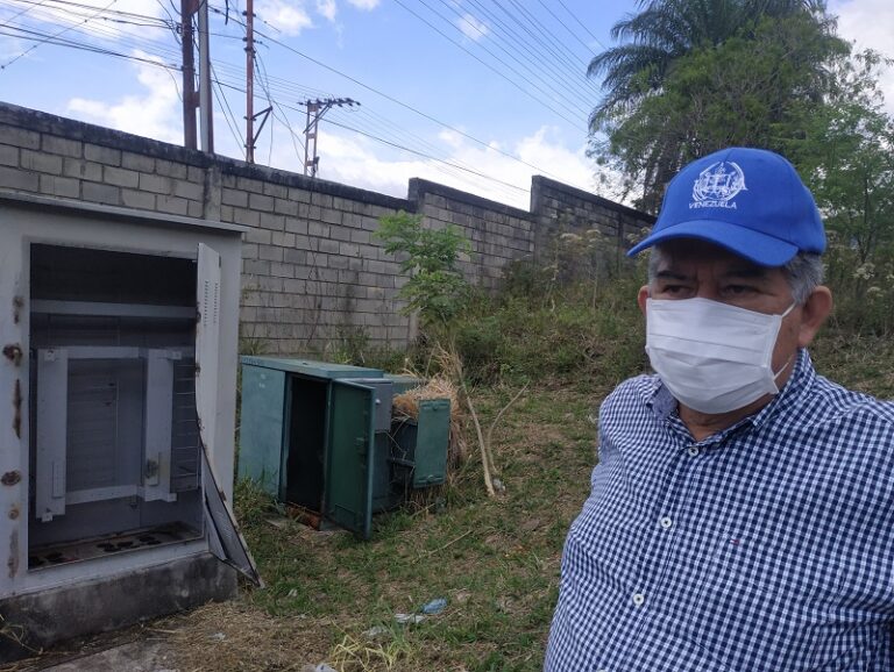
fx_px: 621
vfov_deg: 56.9
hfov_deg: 71.5
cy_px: 336
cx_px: 447
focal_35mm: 24
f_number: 1.9
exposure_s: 1/2147
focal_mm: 3.94
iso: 200
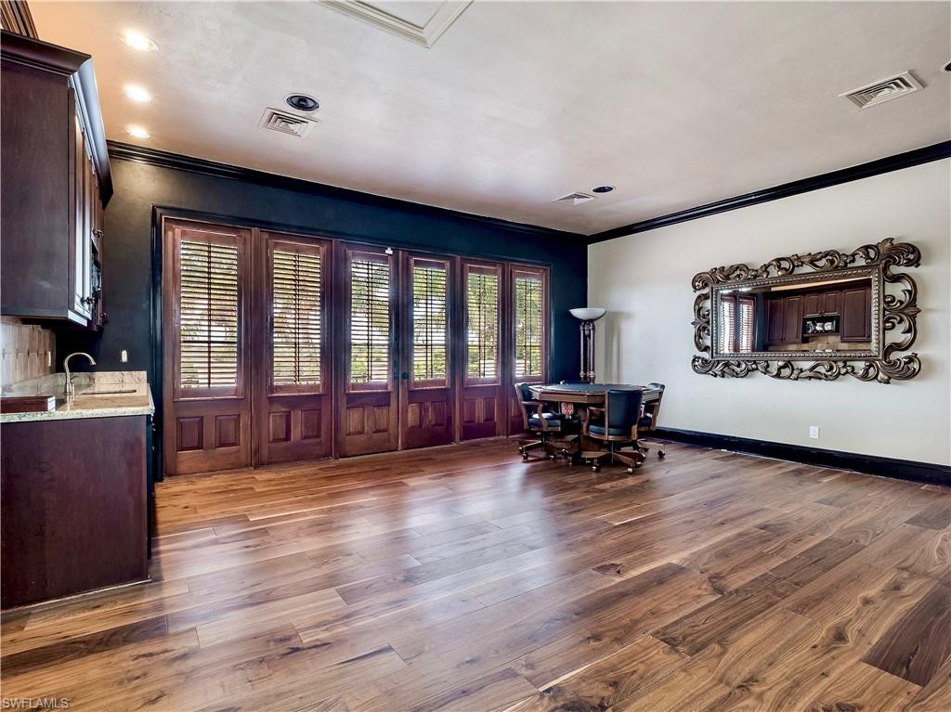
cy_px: 356
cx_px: 476
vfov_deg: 78.1
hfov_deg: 94.5
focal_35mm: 16
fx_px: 439
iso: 200
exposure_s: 1/20
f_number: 7.1
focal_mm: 8
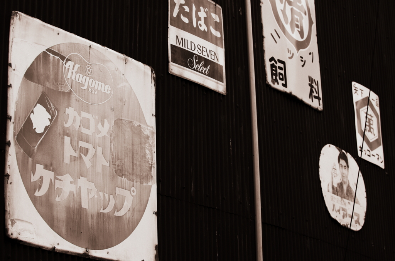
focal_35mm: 105
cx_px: 198
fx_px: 1150
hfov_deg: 19.5
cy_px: 130
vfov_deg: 13.0
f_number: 4
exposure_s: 1/400
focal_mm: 70
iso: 100
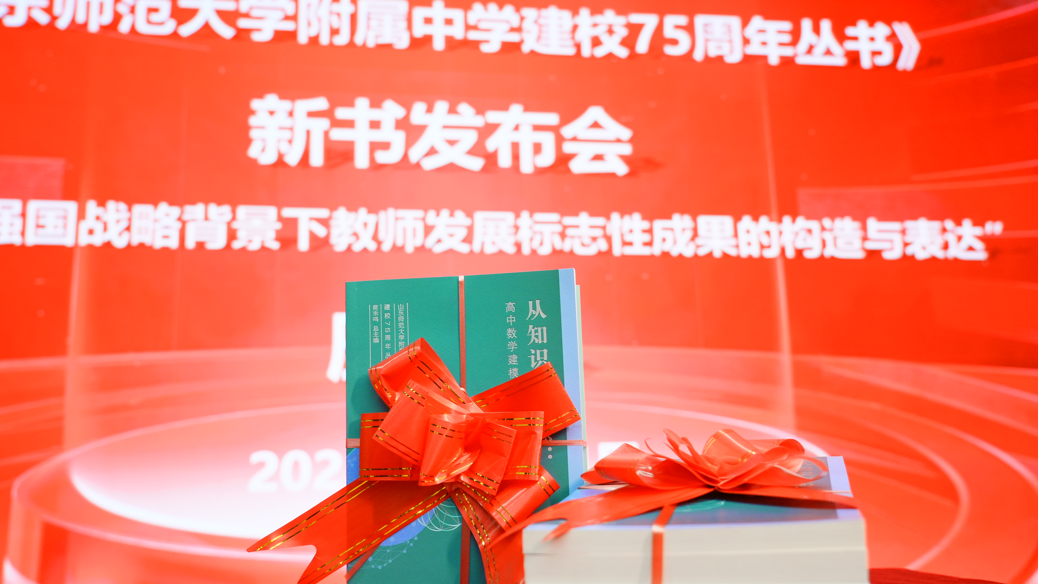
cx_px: 519
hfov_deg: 61.0
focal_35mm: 32
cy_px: 328
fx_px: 881
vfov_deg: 36.6
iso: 1250
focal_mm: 30
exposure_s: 1/160
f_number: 4.5
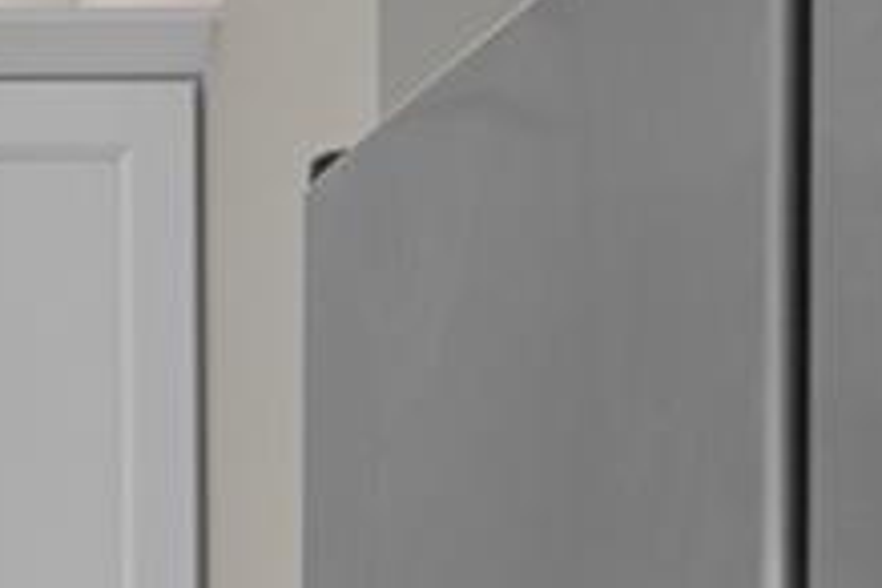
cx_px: -1188
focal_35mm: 139
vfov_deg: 9.1
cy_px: 1289
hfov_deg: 12.1
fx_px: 3405
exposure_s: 1/10
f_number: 9
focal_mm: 19
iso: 320
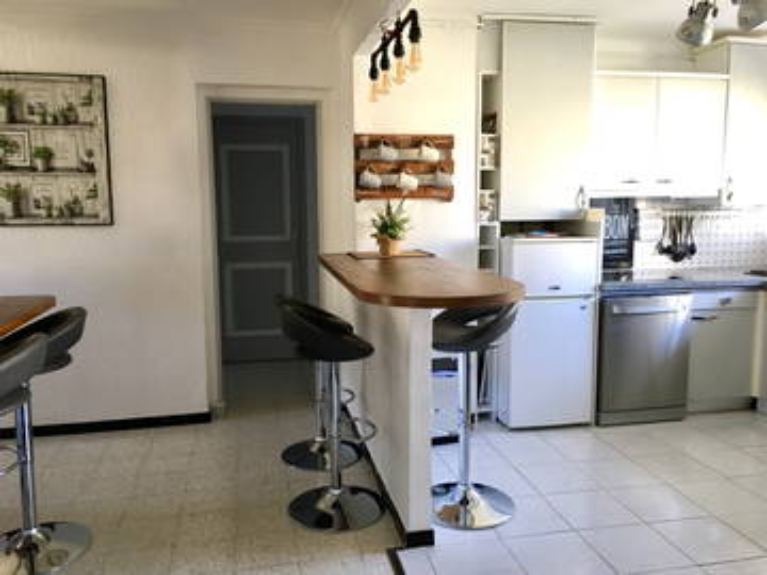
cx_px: 384
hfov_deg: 61.7
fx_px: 643
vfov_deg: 48.2
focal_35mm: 29
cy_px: 288
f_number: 2.2
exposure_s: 1/17
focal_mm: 4.15
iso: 32
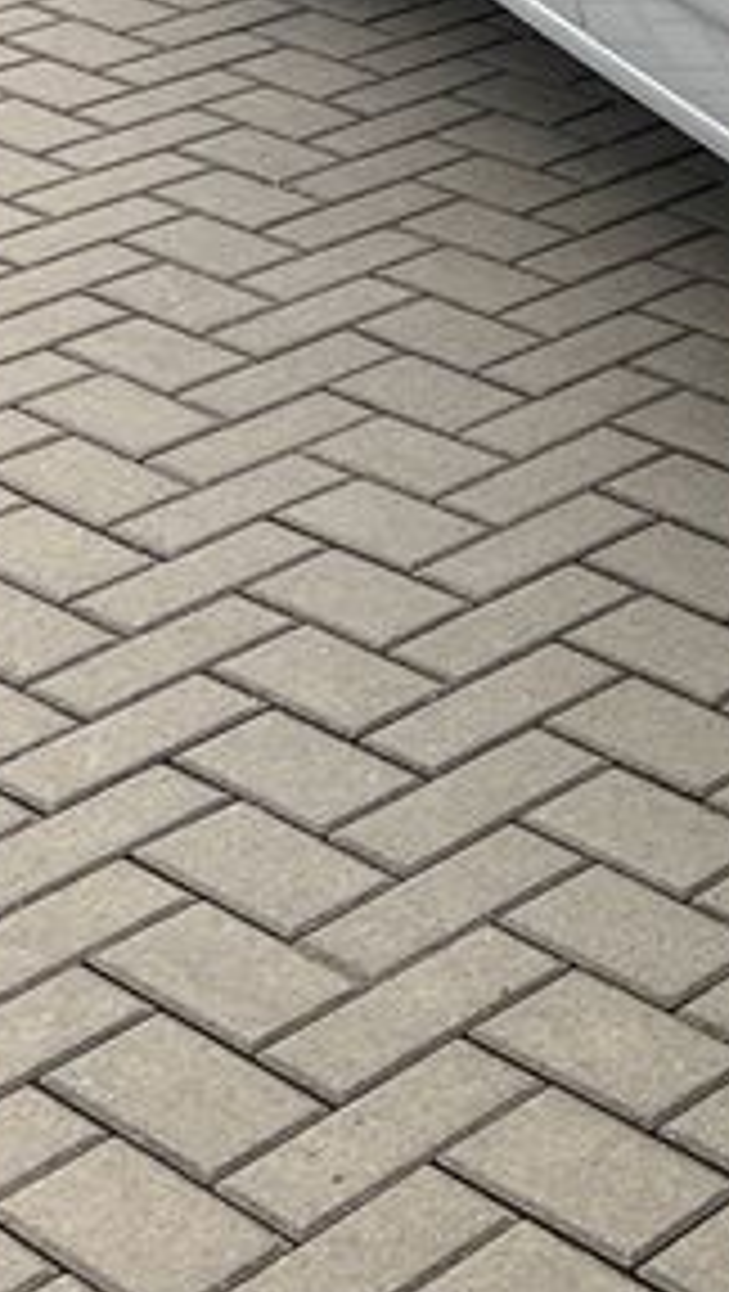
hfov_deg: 10.1
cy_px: -243
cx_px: 1876
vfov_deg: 19.9
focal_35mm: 101
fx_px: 3462
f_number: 1.6
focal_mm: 5.1
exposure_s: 1/668
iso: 50
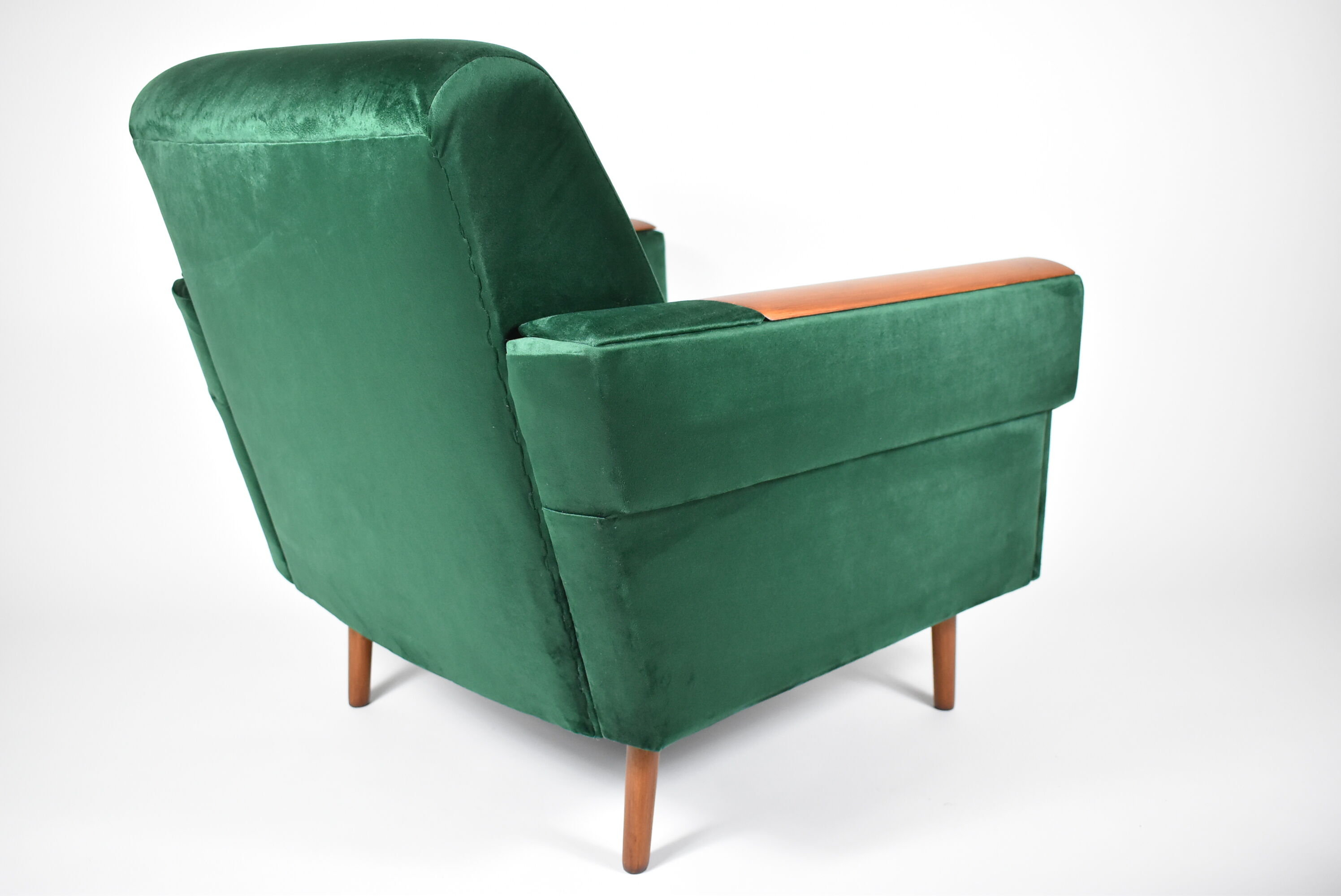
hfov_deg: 53.1
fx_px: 1342
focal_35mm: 36
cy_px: 448
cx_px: 670
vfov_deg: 36.9
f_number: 4
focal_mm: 24
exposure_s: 1/125
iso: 1800
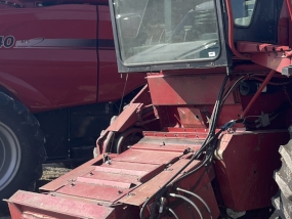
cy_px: 71
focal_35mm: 73
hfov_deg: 25.3
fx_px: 616
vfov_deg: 20.1
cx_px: 293
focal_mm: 4.2
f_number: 1.6
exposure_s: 1/2132
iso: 32
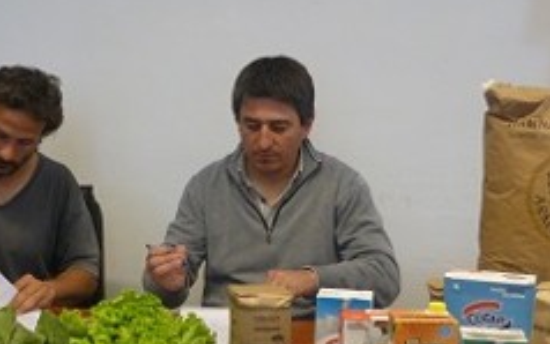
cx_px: 173
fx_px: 990
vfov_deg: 19.6
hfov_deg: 30.8
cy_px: 76
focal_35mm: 66
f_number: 2.8
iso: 250
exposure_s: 1/60
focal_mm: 4.8
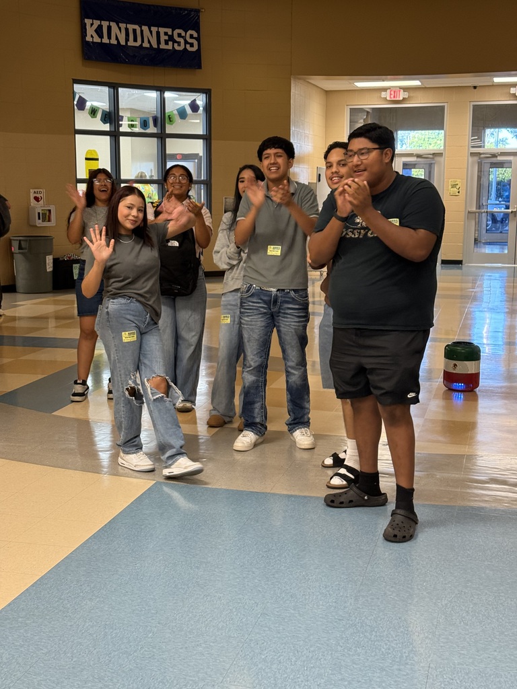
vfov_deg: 39.7
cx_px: 258
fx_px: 956
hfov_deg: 30.3
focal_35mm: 48
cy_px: 344
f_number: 1.78
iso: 250
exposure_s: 1/60
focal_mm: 6.76
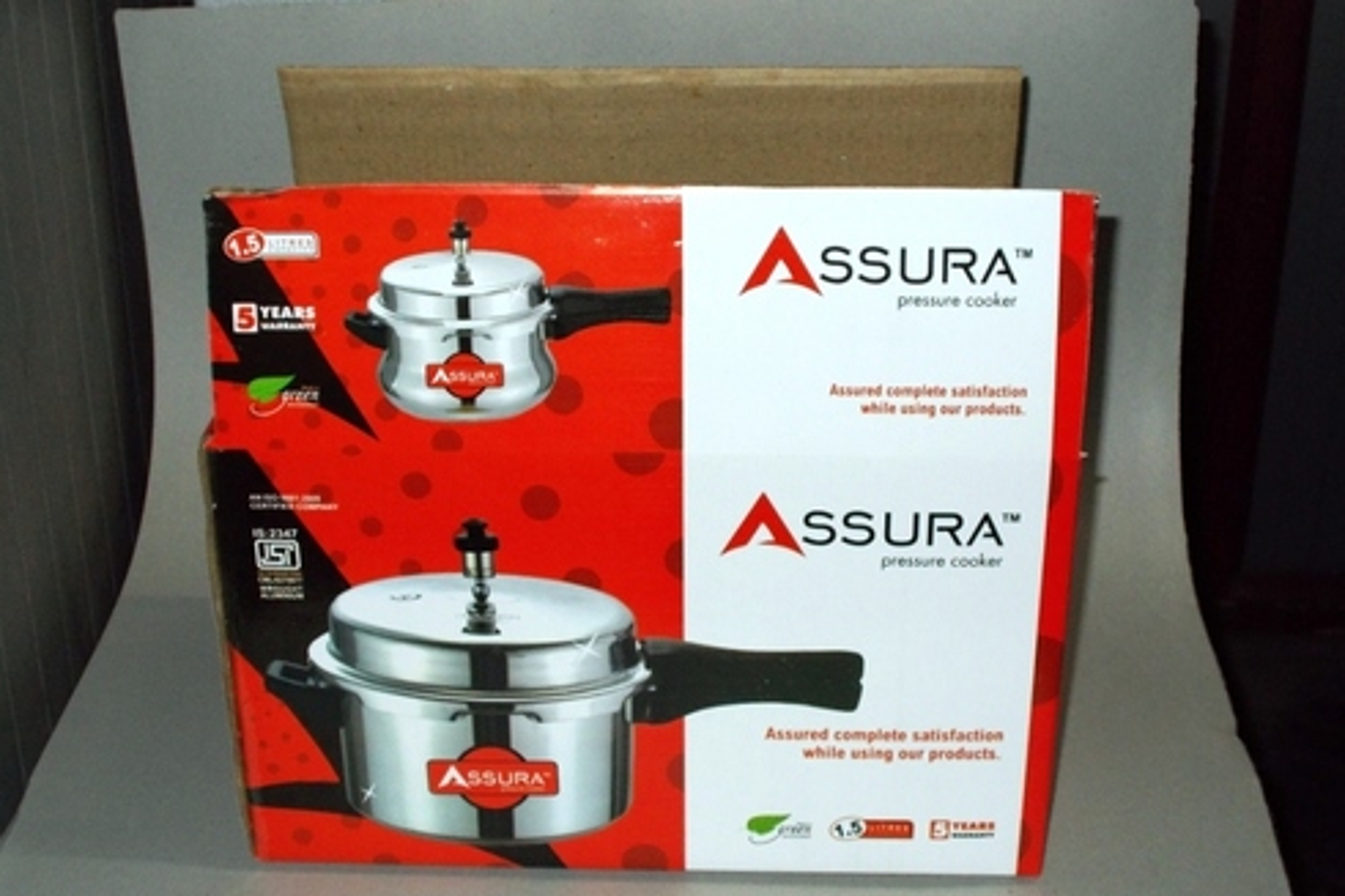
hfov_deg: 37.5
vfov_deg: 25.5
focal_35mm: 53
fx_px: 1979
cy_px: 467
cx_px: 682
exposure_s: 1/30
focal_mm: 9
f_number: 4.5
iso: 200
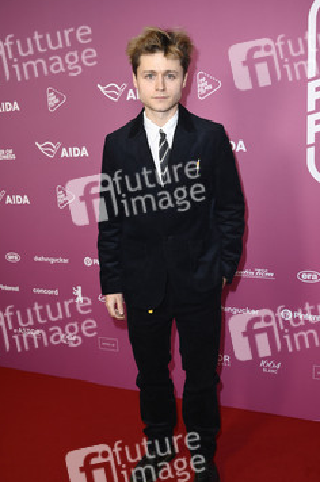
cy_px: 261
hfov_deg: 36.7
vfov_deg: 53.1
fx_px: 482
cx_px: 175
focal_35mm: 36
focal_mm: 32
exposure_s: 1/250
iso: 640
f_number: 5.6
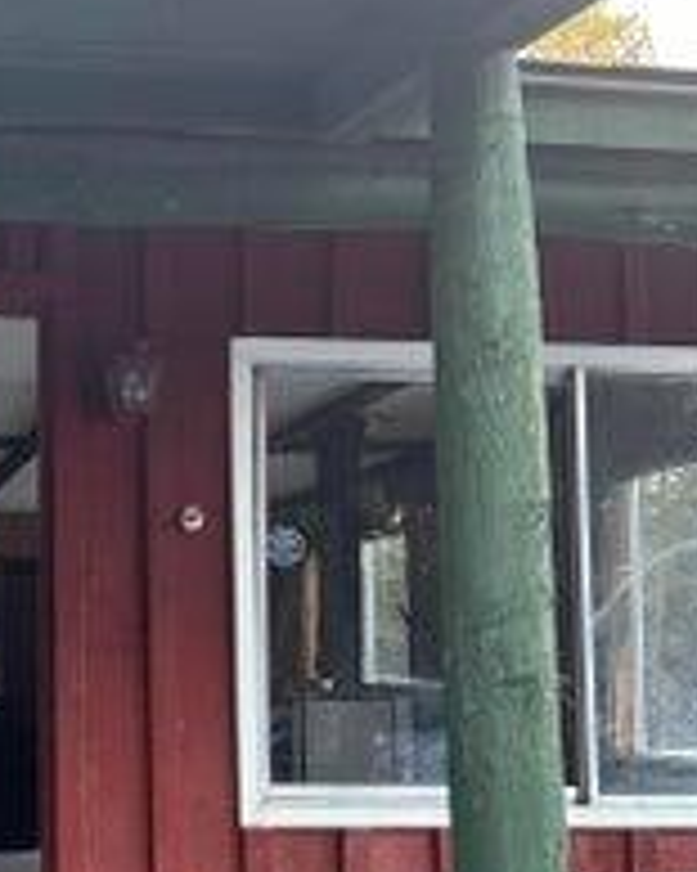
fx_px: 1497
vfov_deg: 32.3
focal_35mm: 58
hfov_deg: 25.1
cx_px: 22
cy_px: 575
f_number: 1.78
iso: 200
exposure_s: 1/121
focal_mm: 6.86
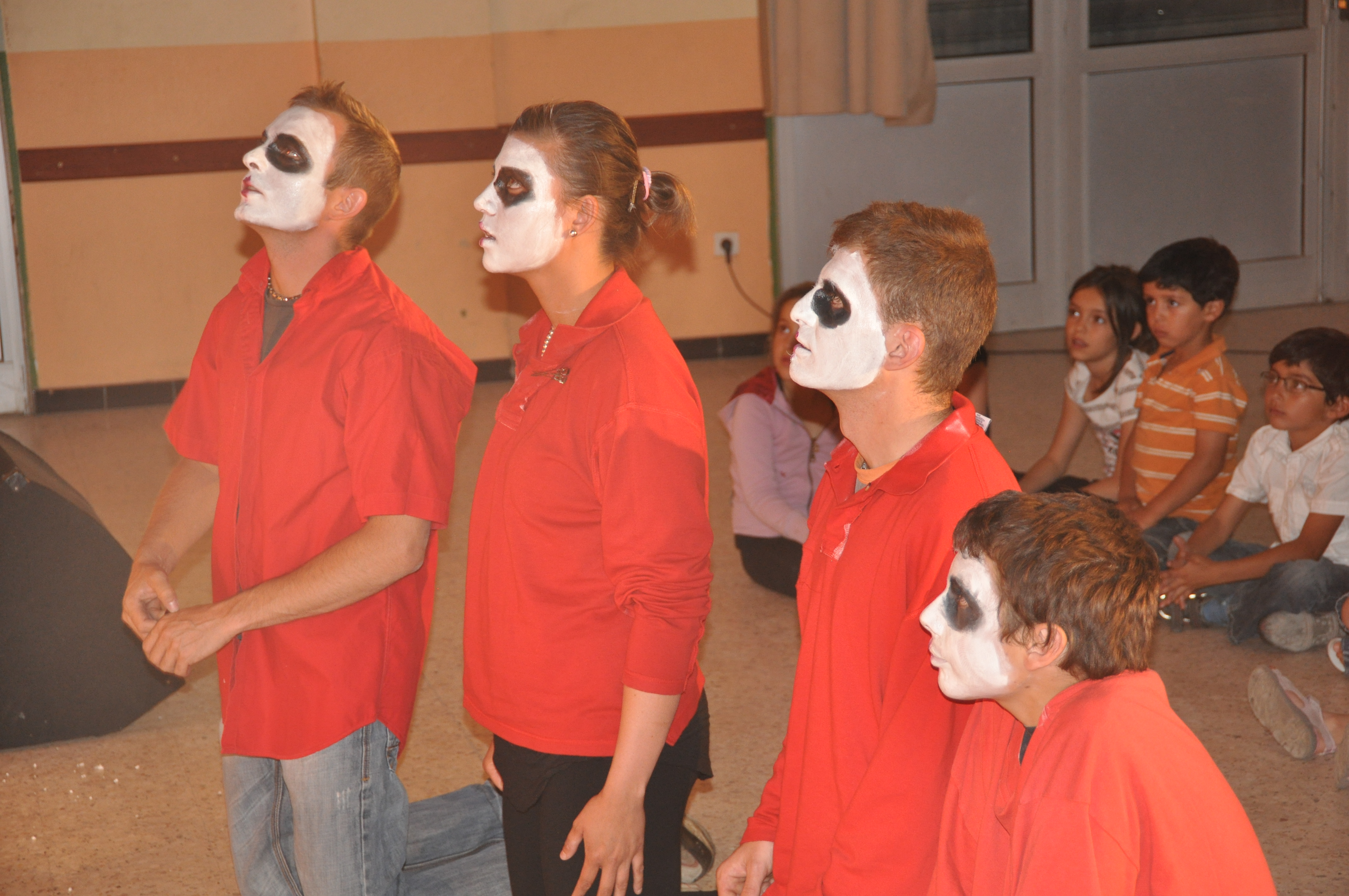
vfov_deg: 16.5
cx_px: 674
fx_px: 3088
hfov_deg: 24.6
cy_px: 448
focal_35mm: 82
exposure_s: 1/60
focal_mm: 55
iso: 800
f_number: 4.8
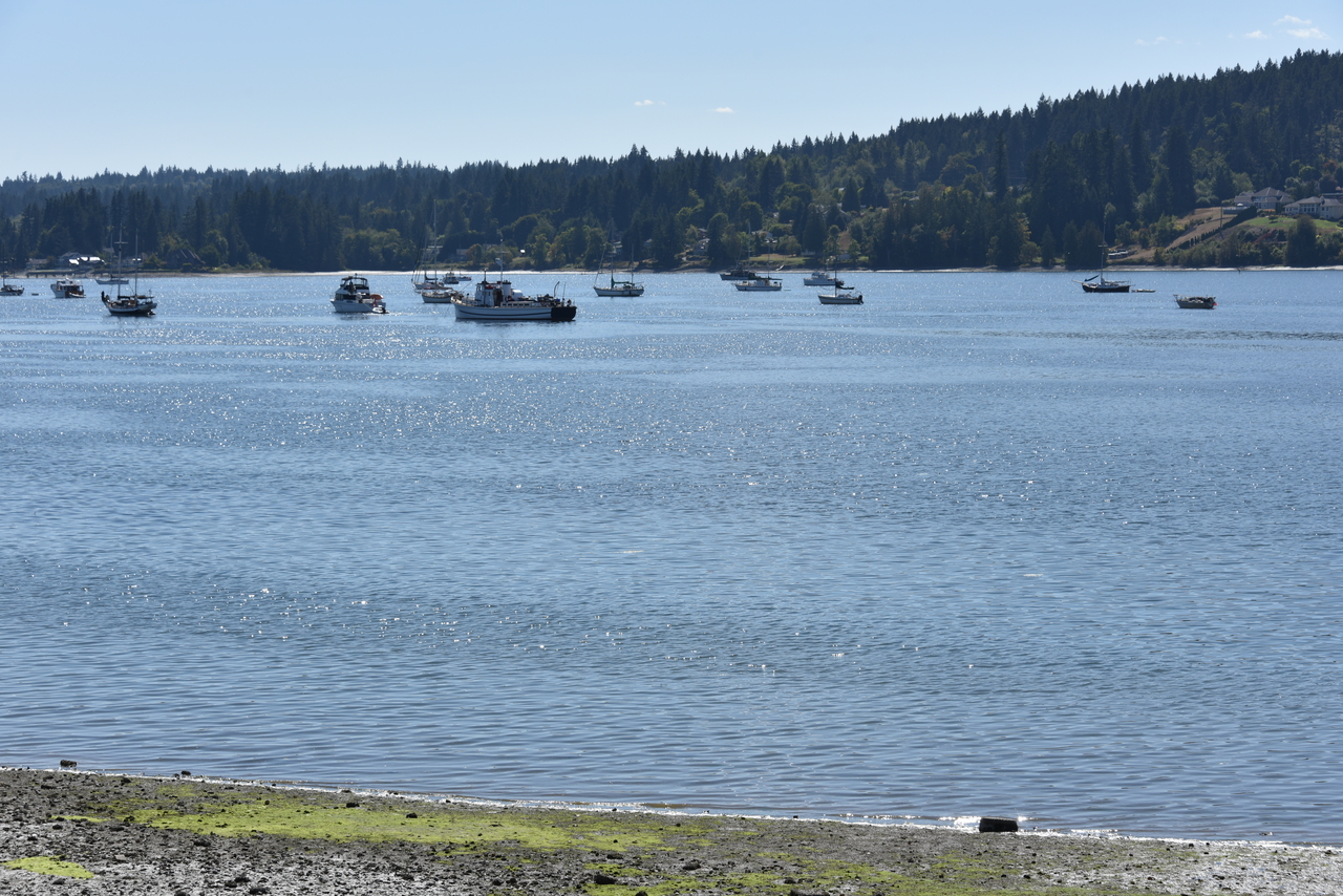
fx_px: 3060
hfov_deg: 24.8
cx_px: 672
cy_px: 448
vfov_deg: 16.7
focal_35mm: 82
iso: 100
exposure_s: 1/320
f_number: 9
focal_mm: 82
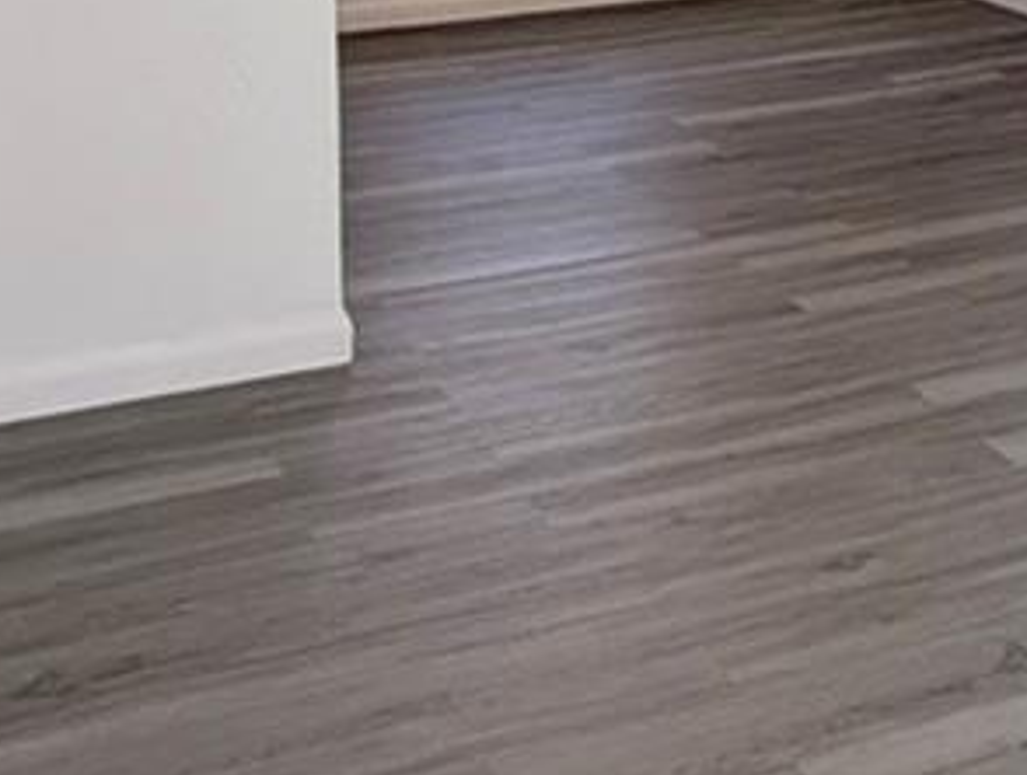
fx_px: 1933
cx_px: 1387
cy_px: -332
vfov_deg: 20.1
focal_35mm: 65
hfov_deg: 25.1
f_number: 1.7
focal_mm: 2.02
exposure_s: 1/163
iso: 66
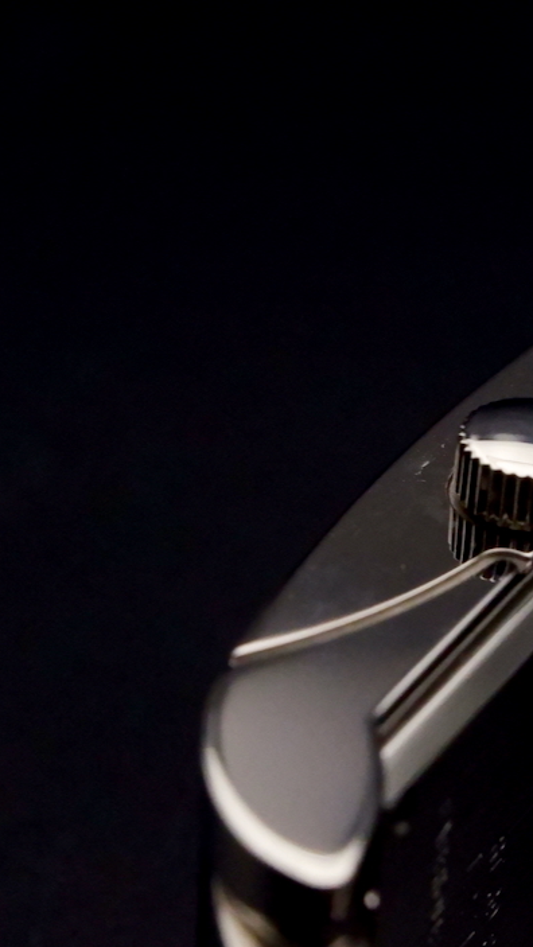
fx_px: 2588
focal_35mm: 103
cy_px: 558
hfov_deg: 11.7
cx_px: 490
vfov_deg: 20.7
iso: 6400
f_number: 10
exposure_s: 1/4000
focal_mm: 34.3
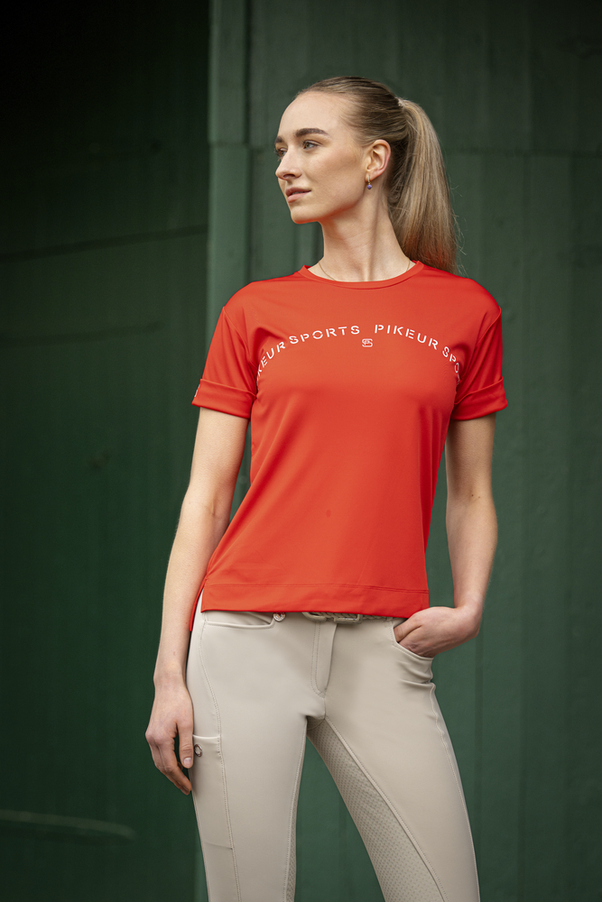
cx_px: 301
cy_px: 451
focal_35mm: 135
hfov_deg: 10.2
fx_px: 3385
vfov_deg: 15.2
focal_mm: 135
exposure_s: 1/800
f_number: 4.5
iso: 400
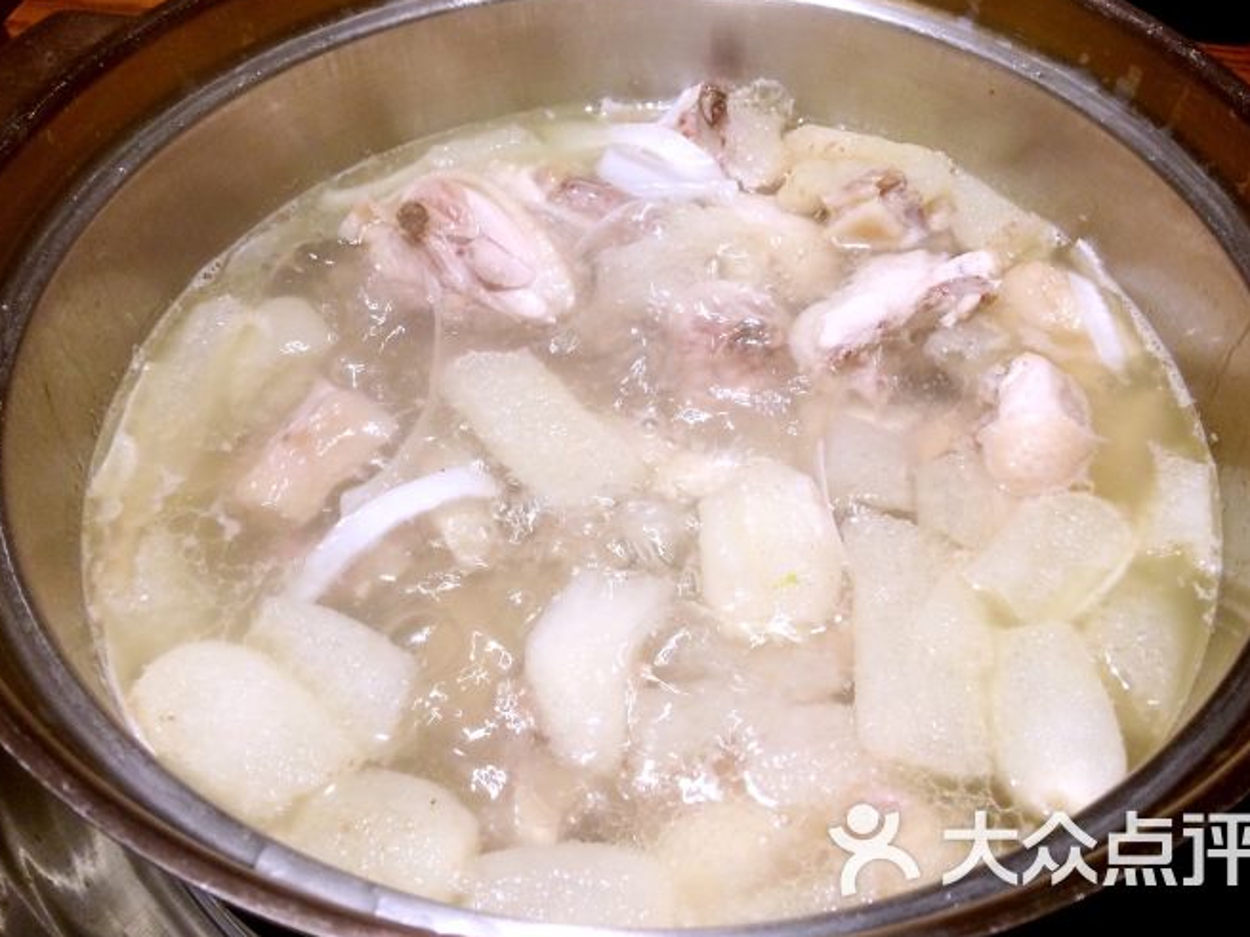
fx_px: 1119
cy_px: 448
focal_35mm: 31
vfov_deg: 45.4
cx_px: 639
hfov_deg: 58.4
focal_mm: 4.15
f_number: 2.2
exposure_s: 1/33
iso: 100
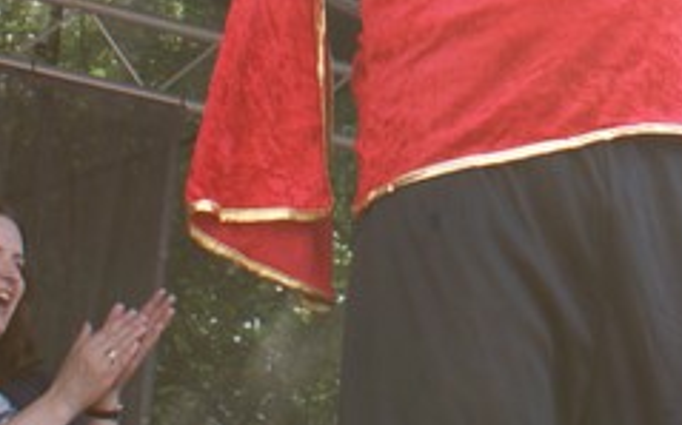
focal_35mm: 128
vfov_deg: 9.6
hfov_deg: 15.7
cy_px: -401
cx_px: 830
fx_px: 2377
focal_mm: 20
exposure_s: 1/60
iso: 100
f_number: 8
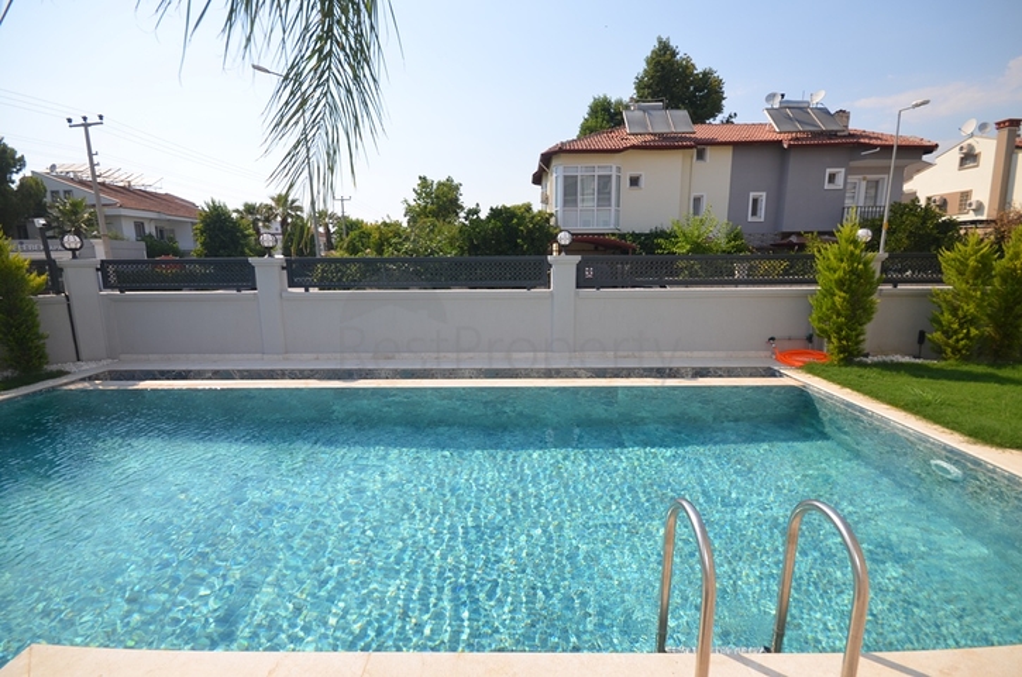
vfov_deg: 77.1
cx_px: 511
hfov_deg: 100.5
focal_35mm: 15
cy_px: 338
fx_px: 425
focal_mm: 10
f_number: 9
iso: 100
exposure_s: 1/200
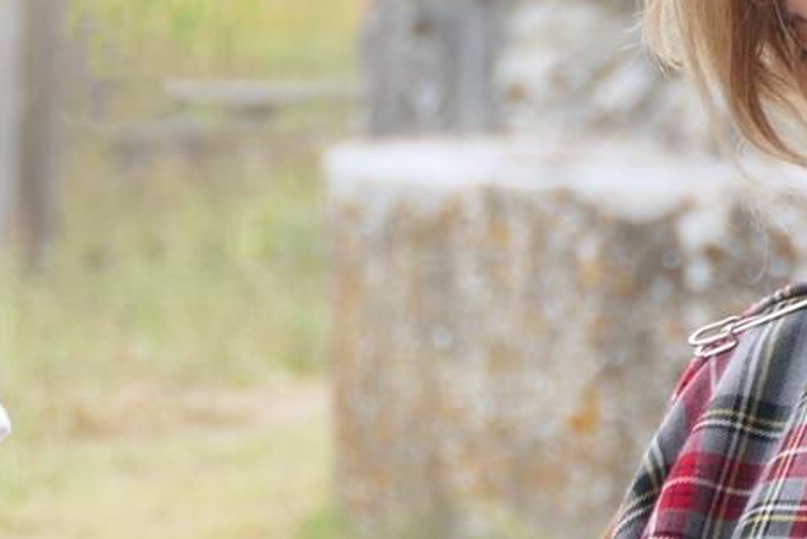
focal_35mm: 784
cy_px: 192
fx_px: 17579
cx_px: 95
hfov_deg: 2.6
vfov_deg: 1.8
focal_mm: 51.3
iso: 125
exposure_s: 1/160
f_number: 4.2
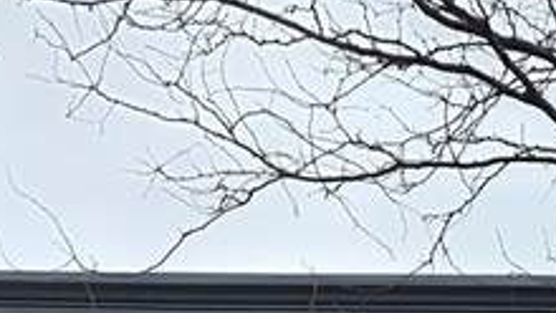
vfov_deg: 7.4
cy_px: 931
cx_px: 773
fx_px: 2154
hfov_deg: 14.0
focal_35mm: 146
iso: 40
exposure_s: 1/359
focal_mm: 6.3
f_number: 1.7
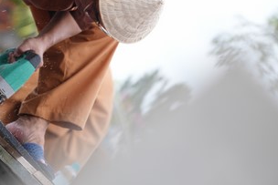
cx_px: 33
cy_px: 19
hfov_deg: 7.6
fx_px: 2078
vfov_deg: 5.1
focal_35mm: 269
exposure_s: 1/160
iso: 100
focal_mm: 126
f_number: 4.5
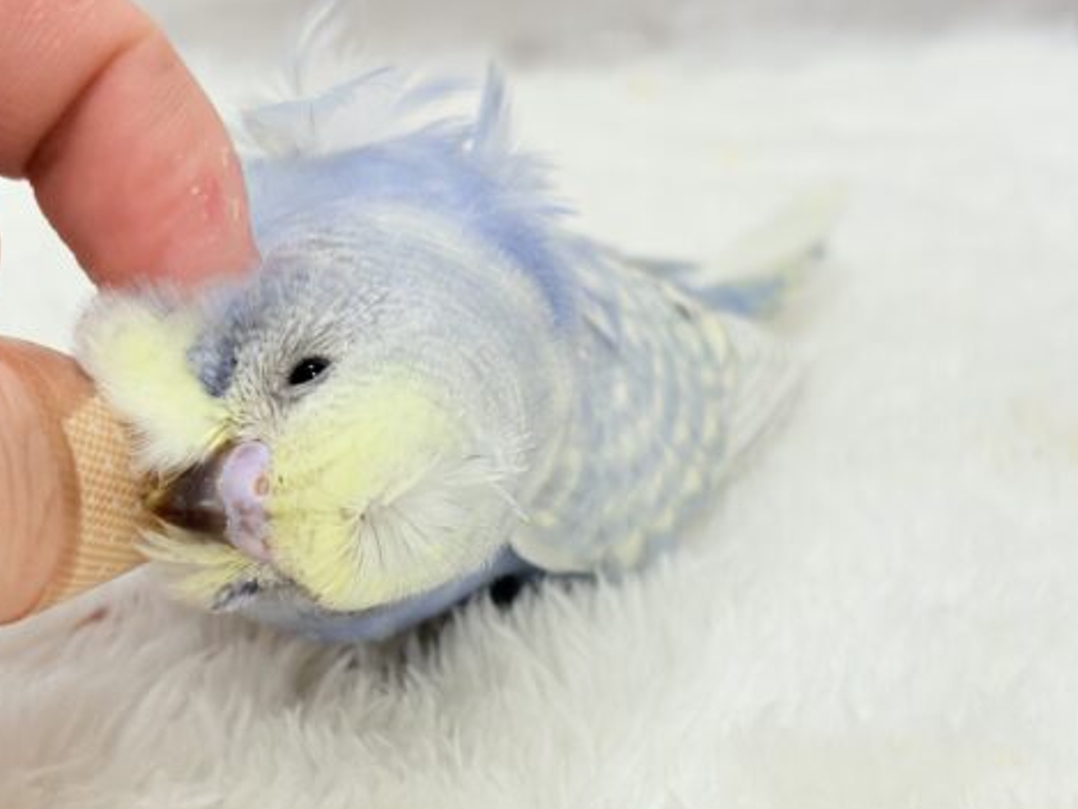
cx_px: 480
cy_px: 471
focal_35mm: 71
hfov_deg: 27.4
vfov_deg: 20.7
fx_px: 2212
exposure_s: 1/50
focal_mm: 5.96
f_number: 1.6
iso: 40
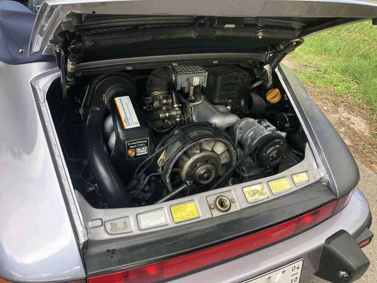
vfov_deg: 49.7
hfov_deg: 63.4
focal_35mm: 28
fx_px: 305
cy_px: 142
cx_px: 188
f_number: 1.8
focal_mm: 3.99
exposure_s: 1/120
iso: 32
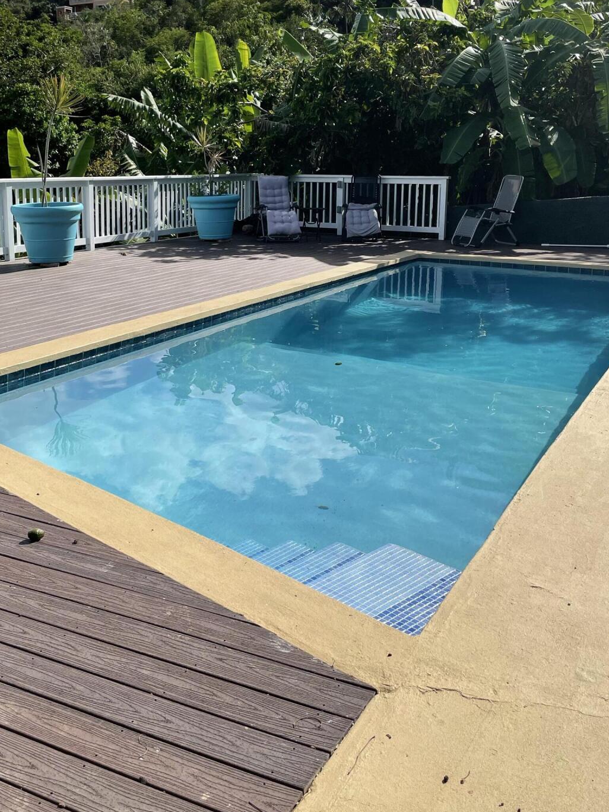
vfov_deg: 48.4
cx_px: 274
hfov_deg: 37.7
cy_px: 292
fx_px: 891
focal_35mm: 38
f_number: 1.6
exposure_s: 1/4831
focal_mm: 4.2
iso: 32
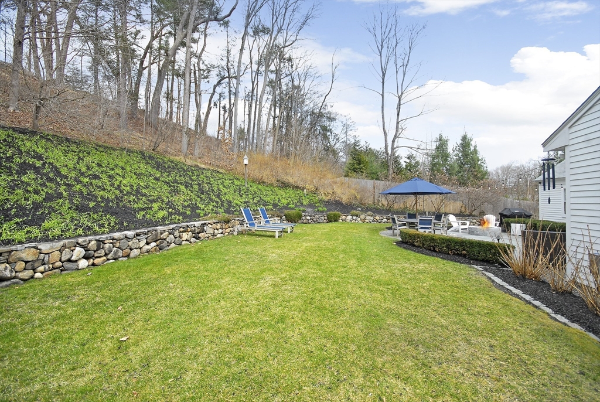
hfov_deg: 100.3
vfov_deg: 77.5
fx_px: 250
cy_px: 201
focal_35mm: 15
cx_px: 300
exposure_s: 1/200
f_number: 7.1
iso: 400
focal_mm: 10
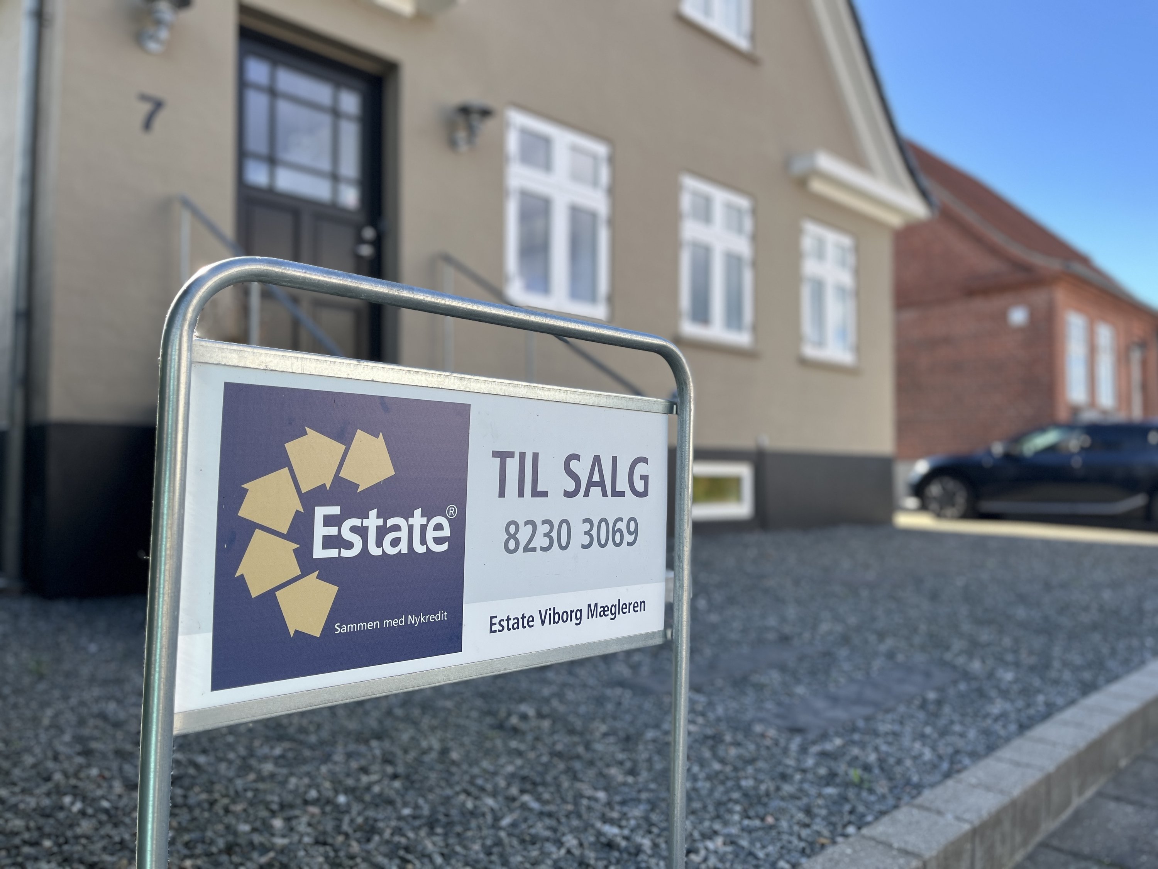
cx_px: 579
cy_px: 434
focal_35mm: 26
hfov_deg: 67.3
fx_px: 870
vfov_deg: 53.1
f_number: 1.6
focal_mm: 5.1
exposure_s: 1/1000
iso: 50
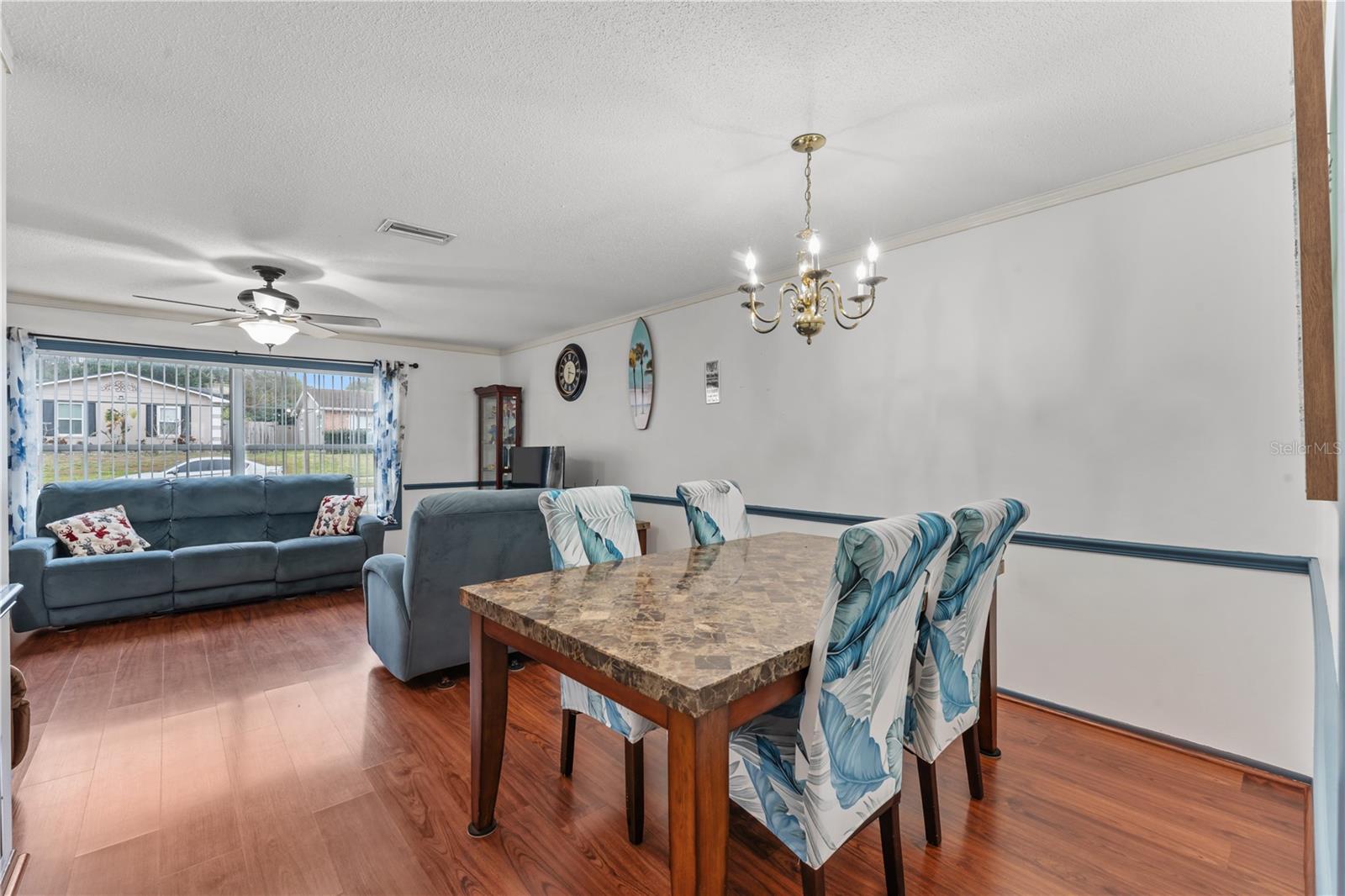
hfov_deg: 100.0
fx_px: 564
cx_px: 672
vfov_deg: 76.9
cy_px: 448
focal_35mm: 15
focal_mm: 15.1
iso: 400
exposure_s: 1/1.25
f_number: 13
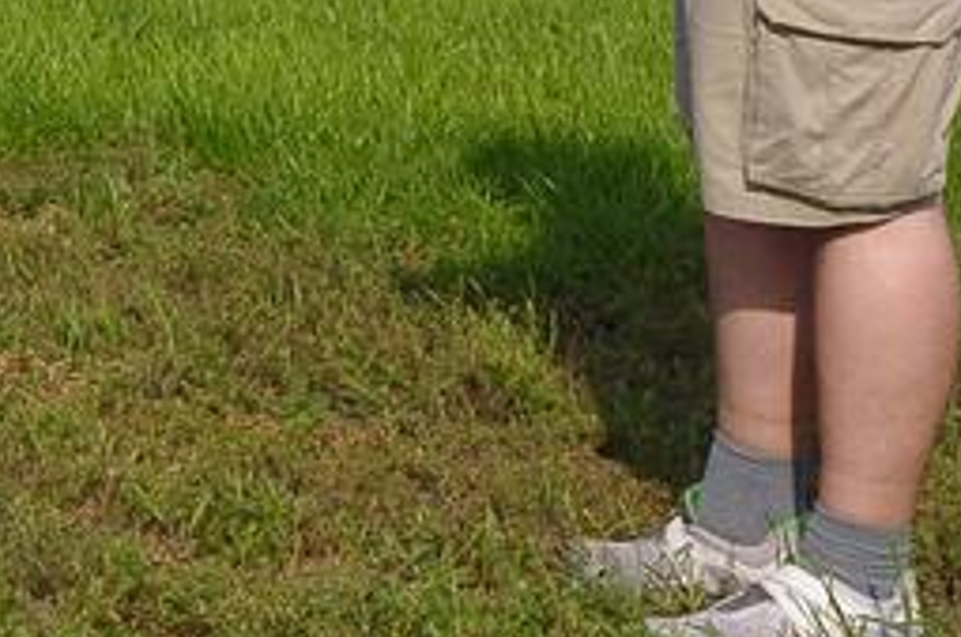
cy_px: -119
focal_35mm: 200
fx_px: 5329
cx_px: -45
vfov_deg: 6.8
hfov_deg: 10.2
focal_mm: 40
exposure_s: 1/640
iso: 400
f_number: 13
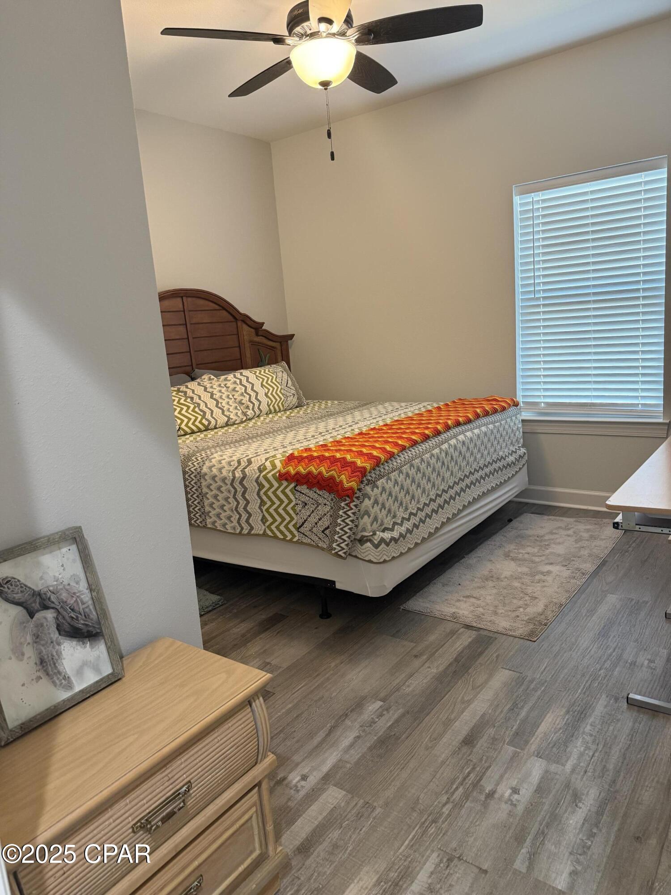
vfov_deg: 71.6
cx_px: 336
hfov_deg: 56.8
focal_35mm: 24
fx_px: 620
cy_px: 448
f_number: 1.78
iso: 320
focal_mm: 6.76
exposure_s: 1/60
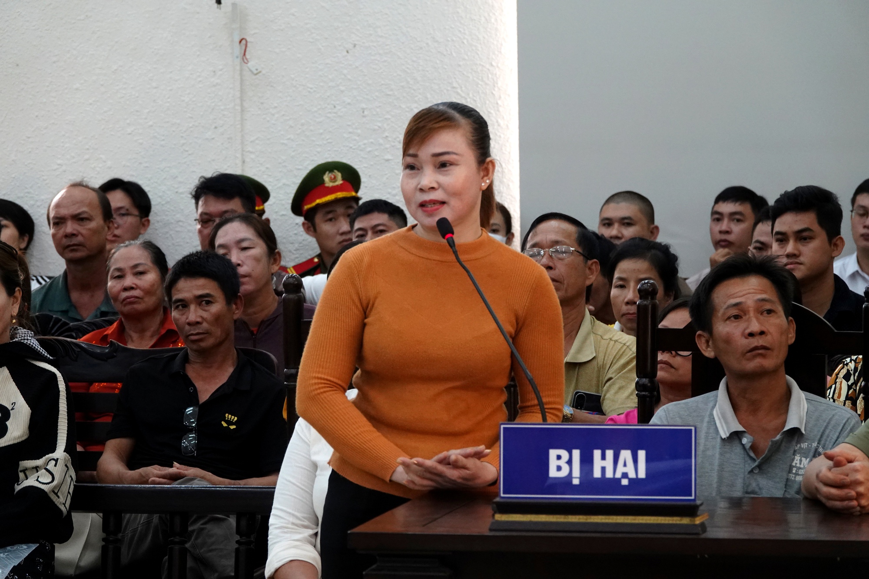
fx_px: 4103
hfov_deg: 12.1
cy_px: 290
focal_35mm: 170
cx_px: 434
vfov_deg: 8.1
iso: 1000
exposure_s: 1/80
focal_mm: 62.39
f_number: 4
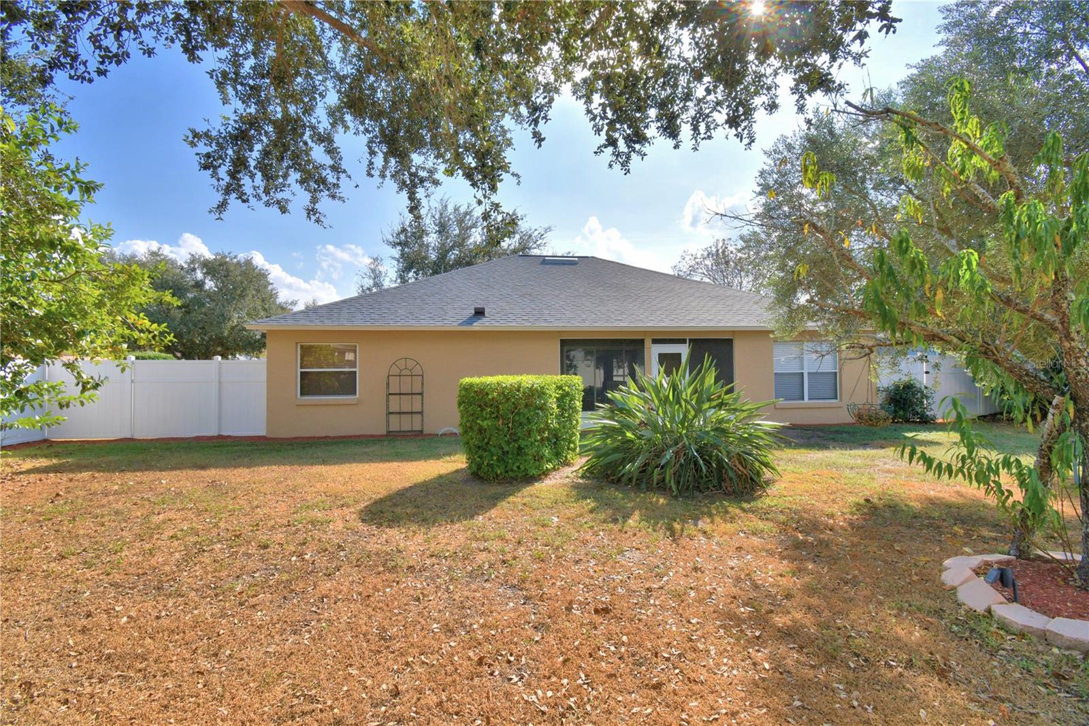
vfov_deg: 77.3
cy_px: 363
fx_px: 454
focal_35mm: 15
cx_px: 544
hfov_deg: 100.4
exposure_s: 1/250
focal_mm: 10
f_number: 10
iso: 100
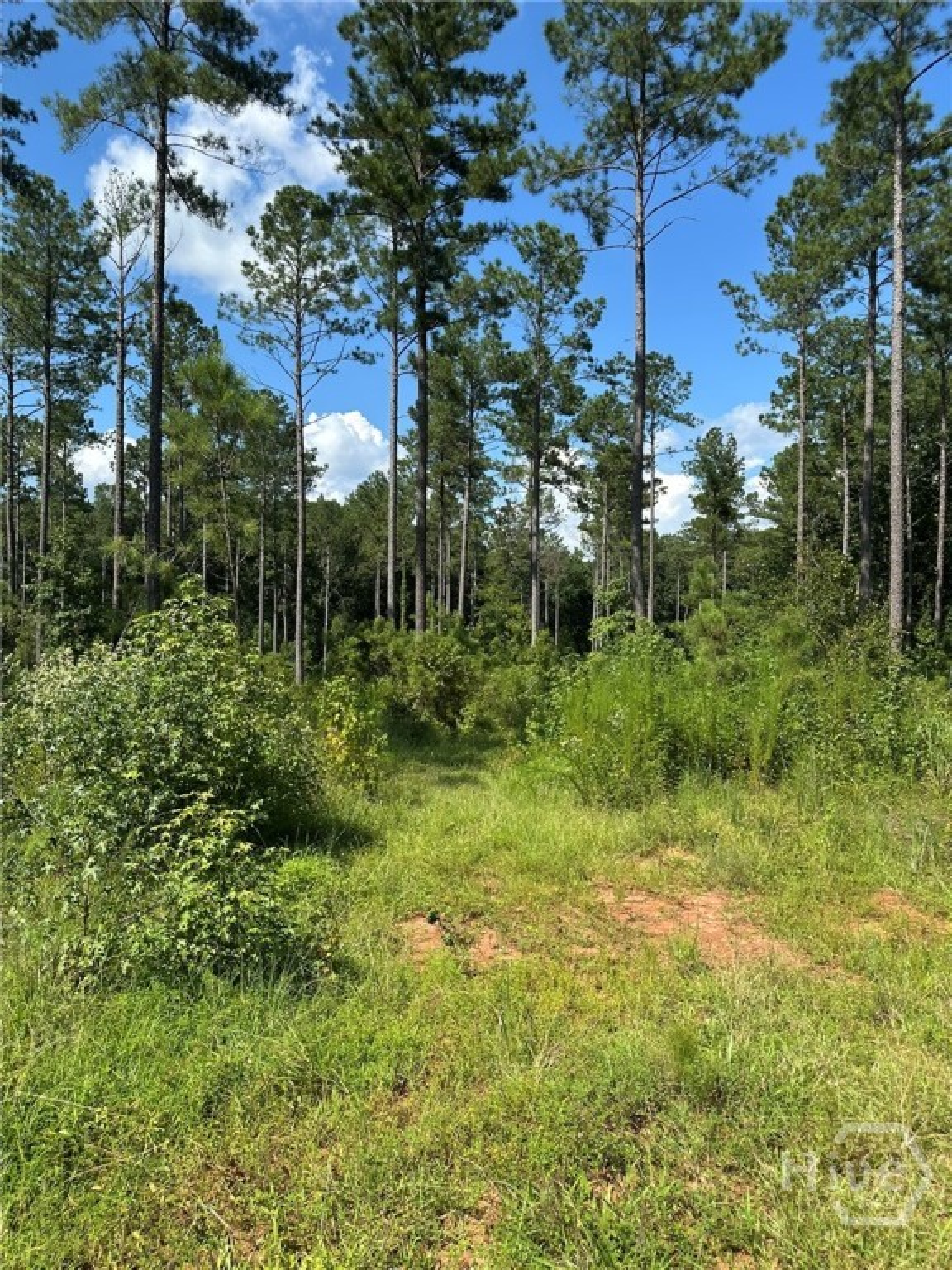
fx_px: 880
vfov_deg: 71.6
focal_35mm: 24
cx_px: 476
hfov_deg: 56.8
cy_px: 635
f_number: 1.78
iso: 80
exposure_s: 1/2882
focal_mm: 6.86
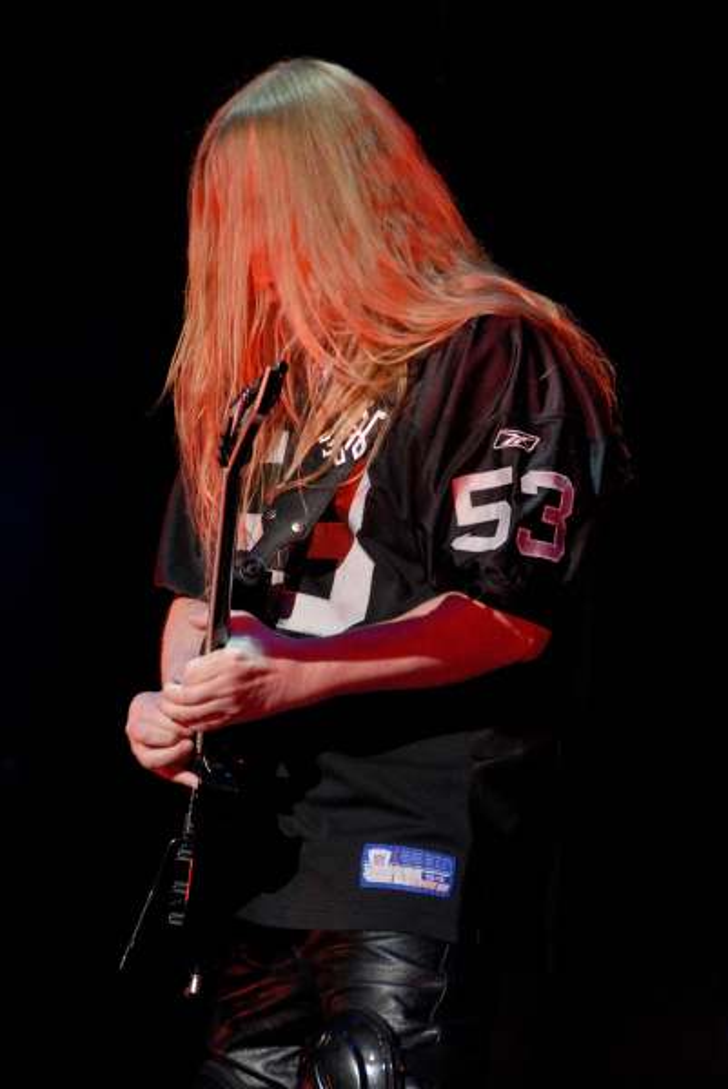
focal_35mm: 202
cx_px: 364
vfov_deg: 10.2
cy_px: 544
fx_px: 6131
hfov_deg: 6.8
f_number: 7.1
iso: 1000
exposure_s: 1/80
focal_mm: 135
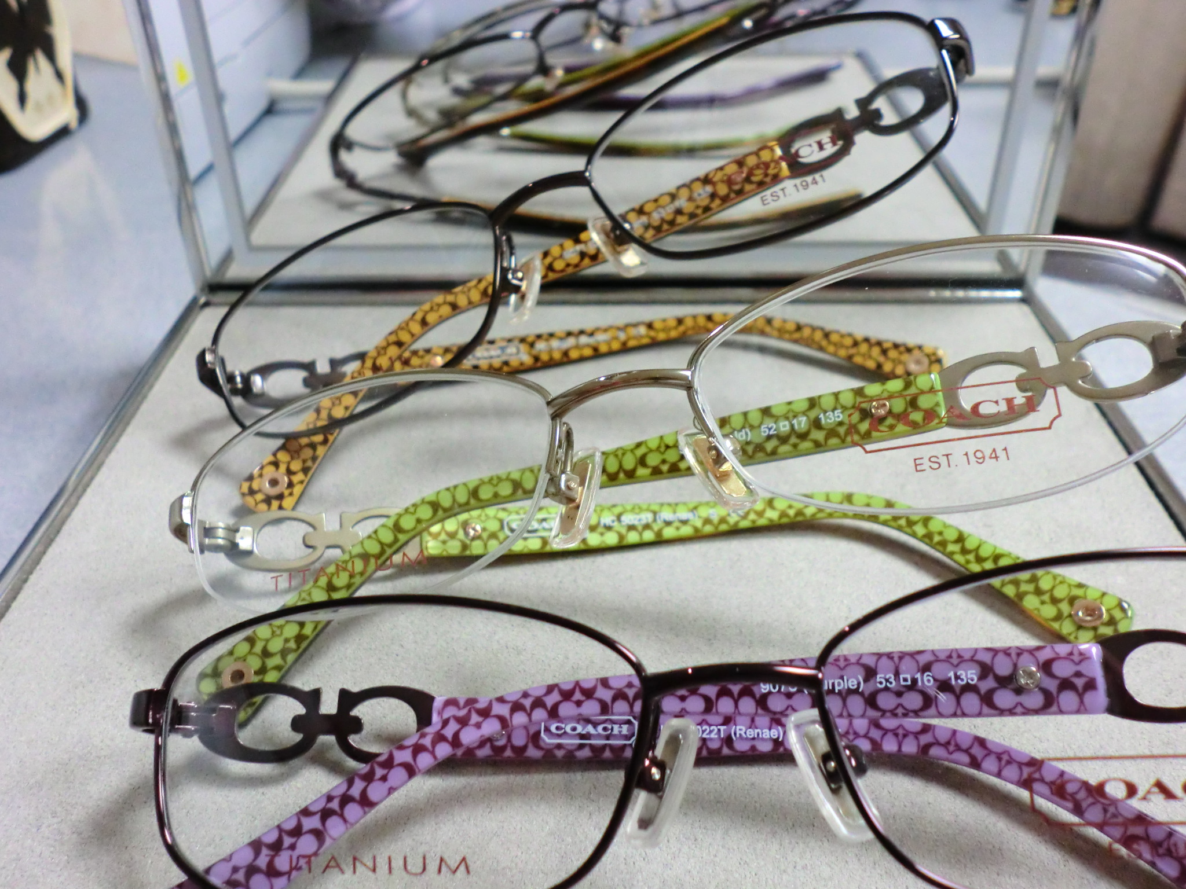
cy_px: 444
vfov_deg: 44.2
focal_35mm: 32
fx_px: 1096
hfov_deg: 56.8
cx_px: 593
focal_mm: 5.8
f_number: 3.5
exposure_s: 1/60
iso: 400
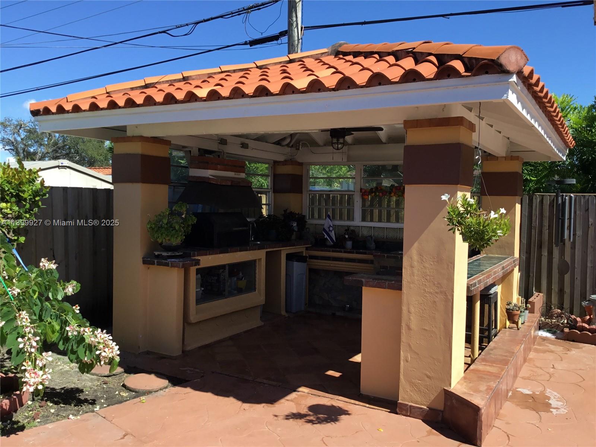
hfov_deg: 58.4
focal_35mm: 31
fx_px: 534
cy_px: 224
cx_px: 298
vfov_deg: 45.4
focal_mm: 3.3
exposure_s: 1/702
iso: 25
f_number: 2.4
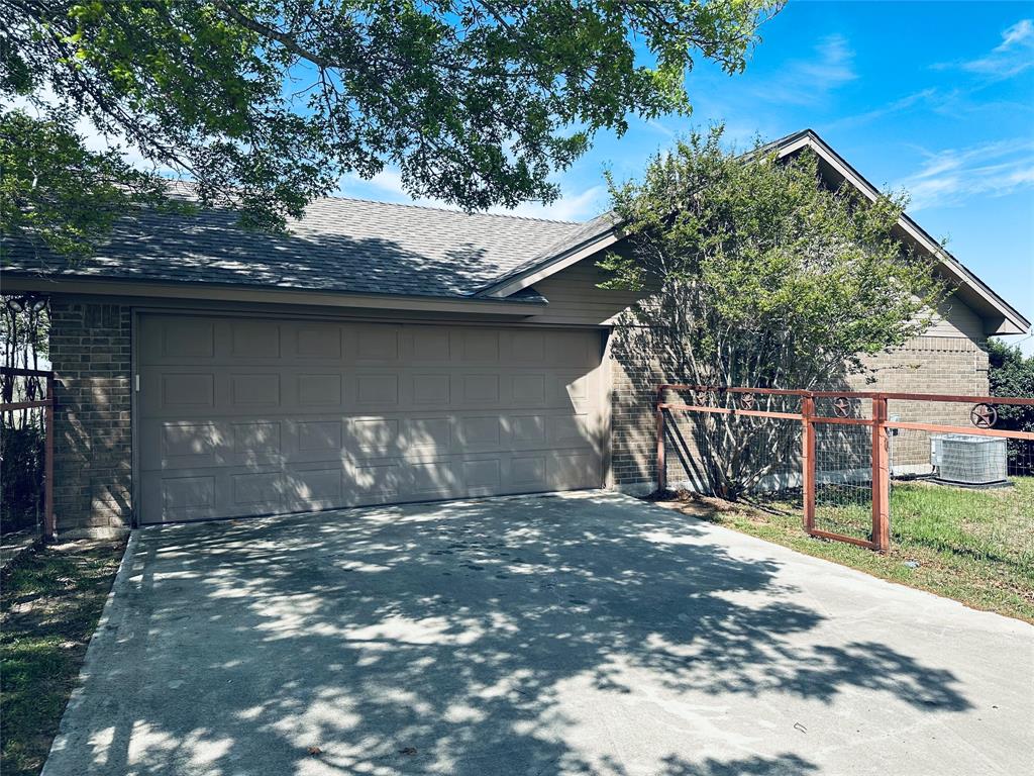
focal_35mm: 24
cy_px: 388
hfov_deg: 71.6
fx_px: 717
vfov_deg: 56.8
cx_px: 517
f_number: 1.78
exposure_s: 1/2732
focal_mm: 6.86
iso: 80
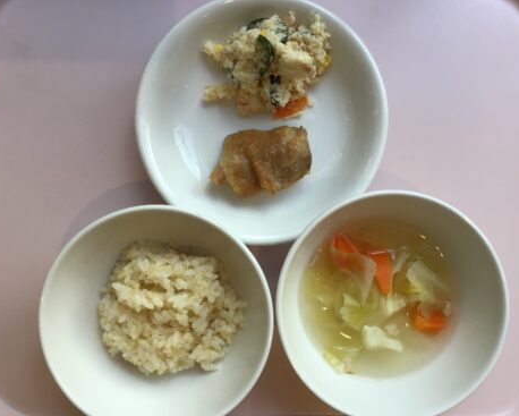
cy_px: 211
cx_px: 254
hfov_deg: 54.2
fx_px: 507
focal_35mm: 33
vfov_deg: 44.6
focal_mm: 3.3
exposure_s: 1/60
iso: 25
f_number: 2.4
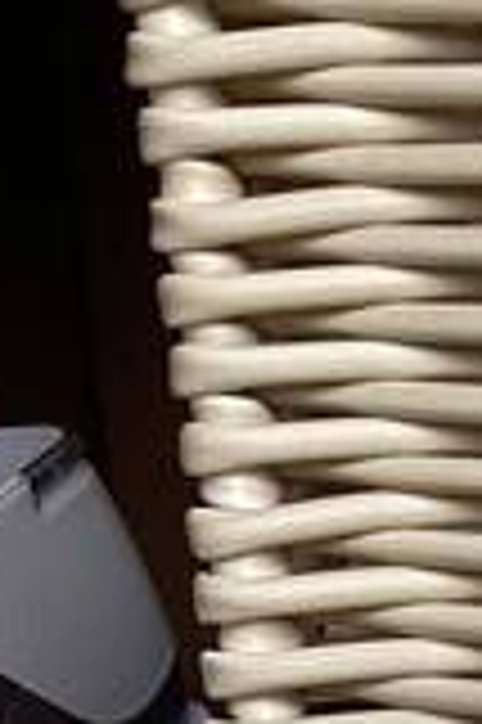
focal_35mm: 120
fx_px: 2415
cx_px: 946
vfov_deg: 15.4
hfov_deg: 10.5
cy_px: 1160
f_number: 2.4
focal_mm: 3.3
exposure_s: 1/100
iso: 64
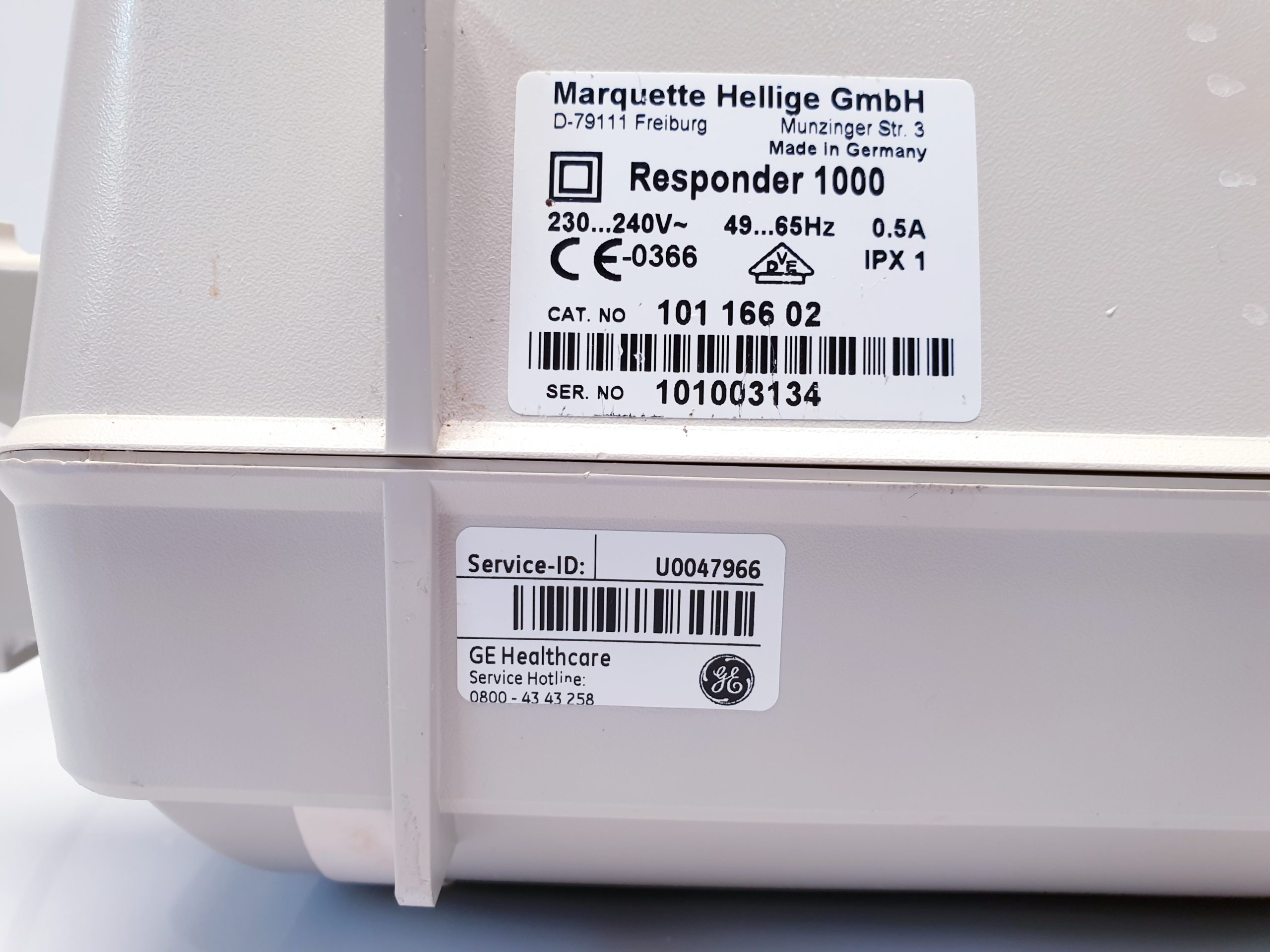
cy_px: 476
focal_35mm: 26
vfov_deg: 53.1
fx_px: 954
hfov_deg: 67.3
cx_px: 635
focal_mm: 4.3
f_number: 2.4
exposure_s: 1/50
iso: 100
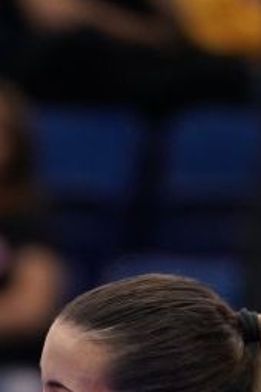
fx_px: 15333
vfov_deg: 1.5
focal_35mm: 1410
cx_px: -227
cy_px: 699
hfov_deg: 1.0
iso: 800
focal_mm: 200
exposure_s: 1/800
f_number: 2.8
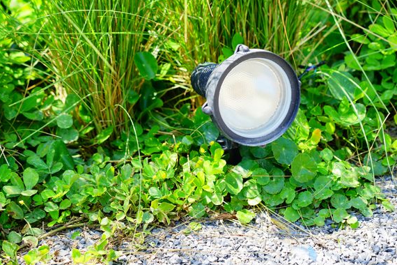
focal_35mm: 93
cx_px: 194
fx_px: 1026
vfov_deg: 14.7
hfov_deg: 21.9
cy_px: 141
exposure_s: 1/250
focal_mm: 78
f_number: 4
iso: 100
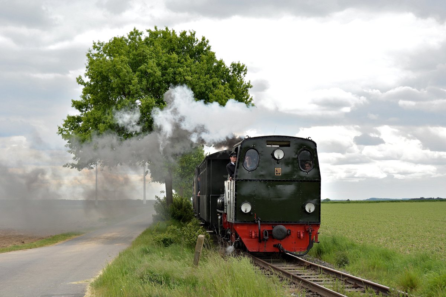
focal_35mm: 63
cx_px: 223
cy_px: 148
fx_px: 780
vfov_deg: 21.6
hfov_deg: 31.9
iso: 250
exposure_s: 1/400
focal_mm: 42
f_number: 6.3
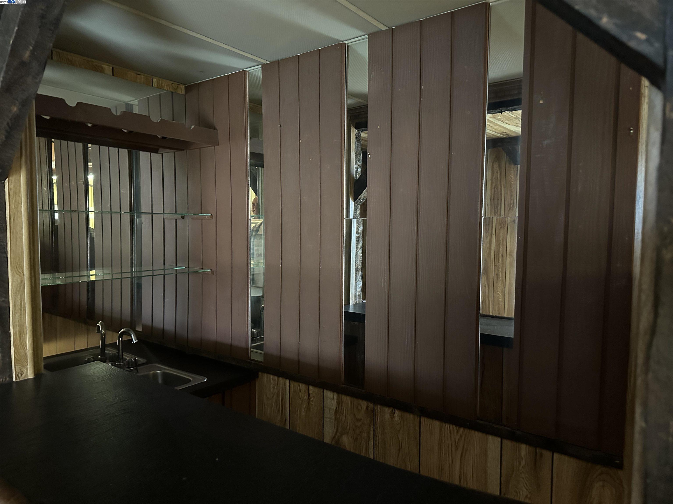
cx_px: 336
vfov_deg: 56.8
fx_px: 467
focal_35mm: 24
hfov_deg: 71.6
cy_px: 252
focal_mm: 6.86
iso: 1600
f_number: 1.78
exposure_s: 1/30
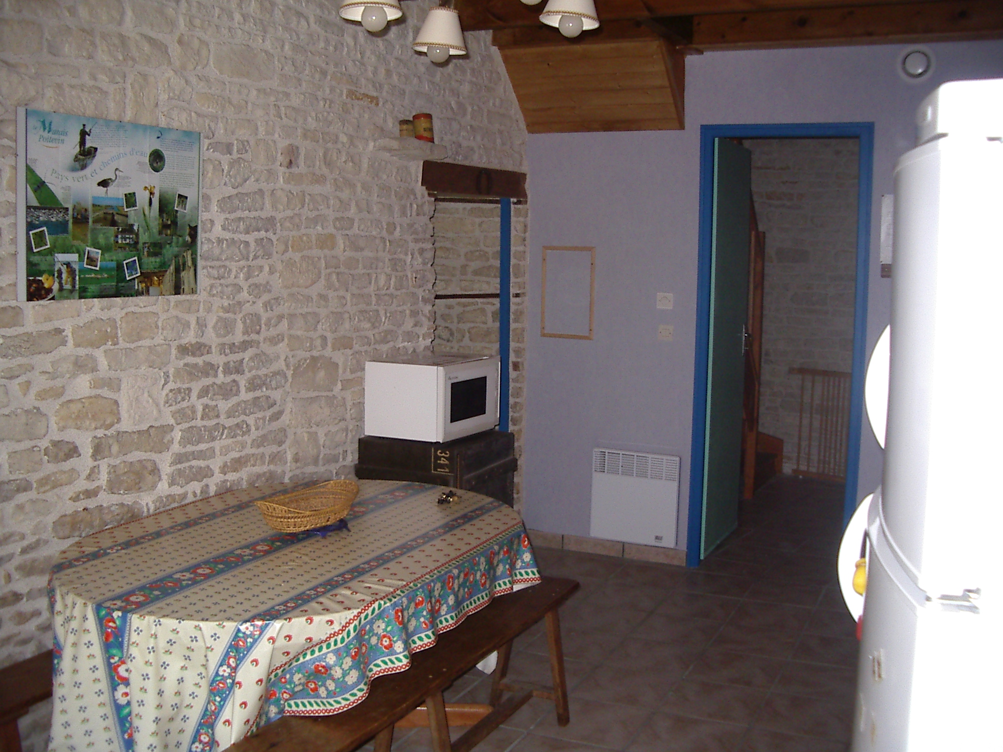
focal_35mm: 38
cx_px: 502
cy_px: 376
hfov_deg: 49.0
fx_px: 1101
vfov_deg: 37.7
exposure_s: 1/60
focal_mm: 5.8
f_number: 2.6
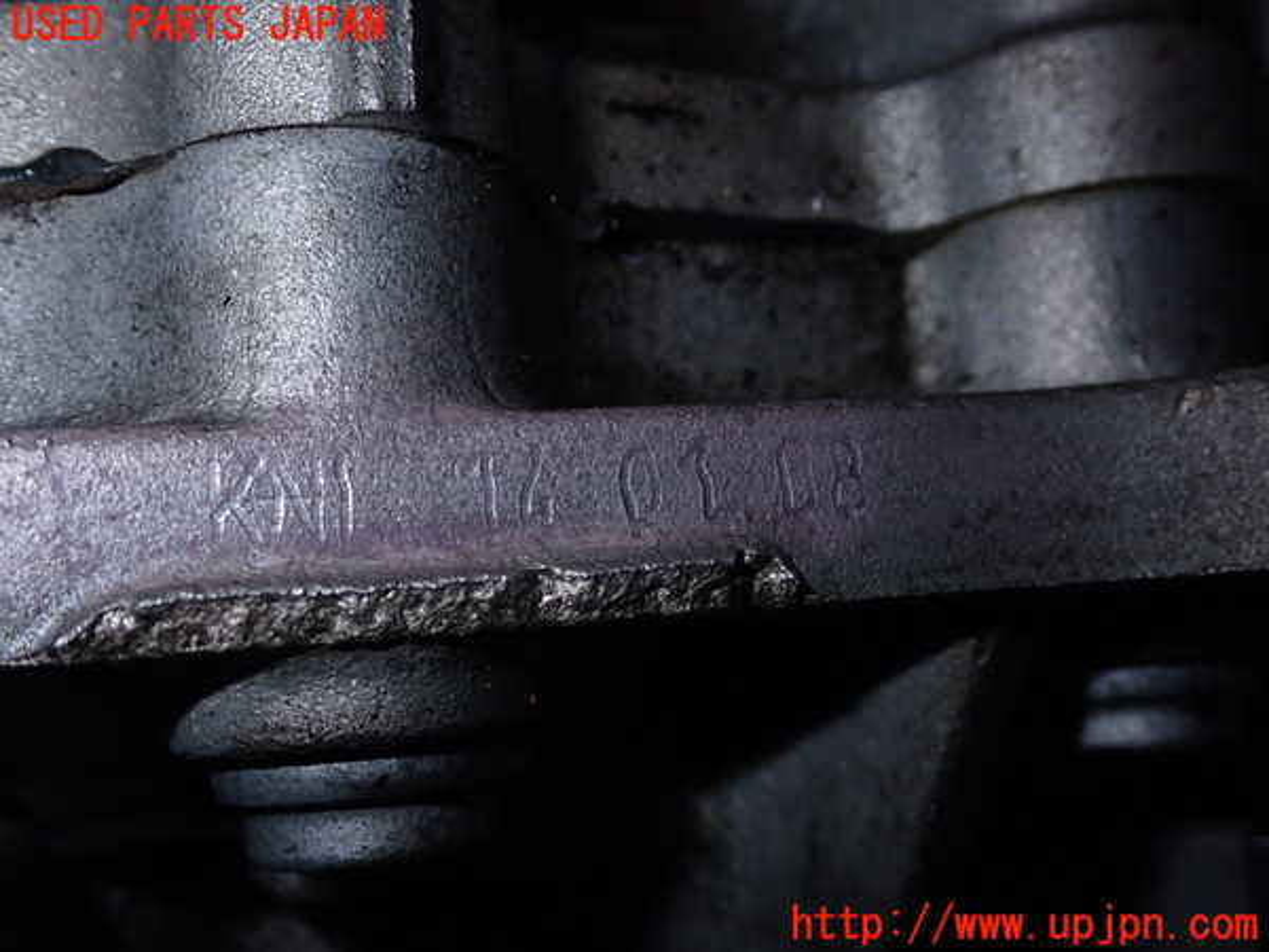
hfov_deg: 49.0
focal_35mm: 38
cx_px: 634
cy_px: 476
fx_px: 1393
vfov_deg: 37.7
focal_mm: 6.83
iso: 400
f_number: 10
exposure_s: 1/100
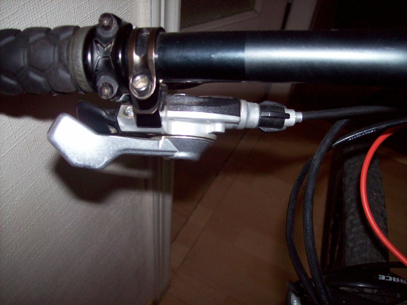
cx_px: 204
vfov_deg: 39.6
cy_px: 152
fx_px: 423
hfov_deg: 51.4
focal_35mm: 36
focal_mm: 6
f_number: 2.7
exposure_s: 1/64
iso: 80
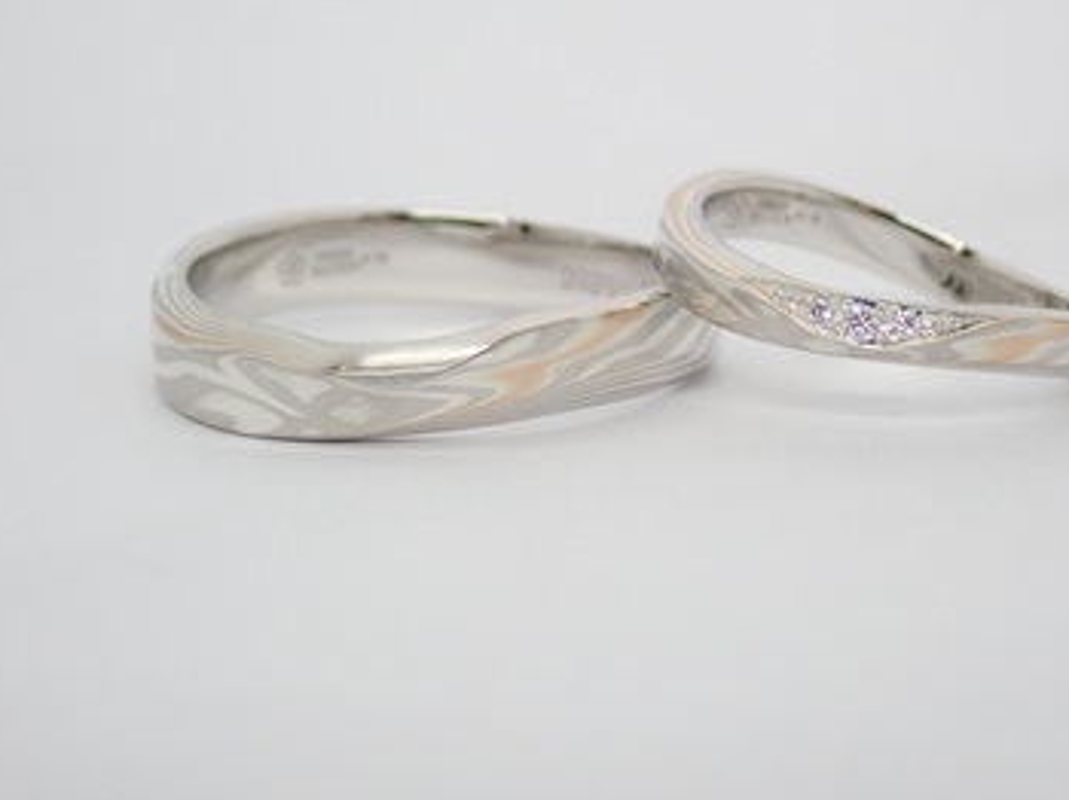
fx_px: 3055
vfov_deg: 14.9
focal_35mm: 99
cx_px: 617
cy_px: 340
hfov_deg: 19.8
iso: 200
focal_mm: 13.65
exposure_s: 1/125
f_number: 4.1
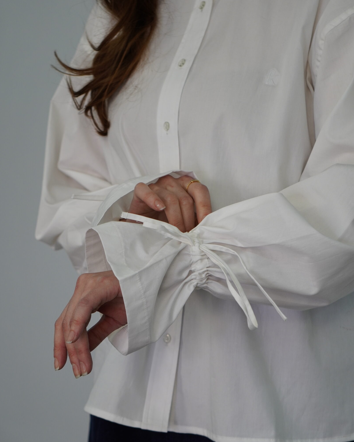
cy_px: 253
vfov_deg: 19.4
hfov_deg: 15.6
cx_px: 179
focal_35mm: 99
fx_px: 1291
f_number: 4.5
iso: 400
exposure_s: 1/160
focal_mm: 55
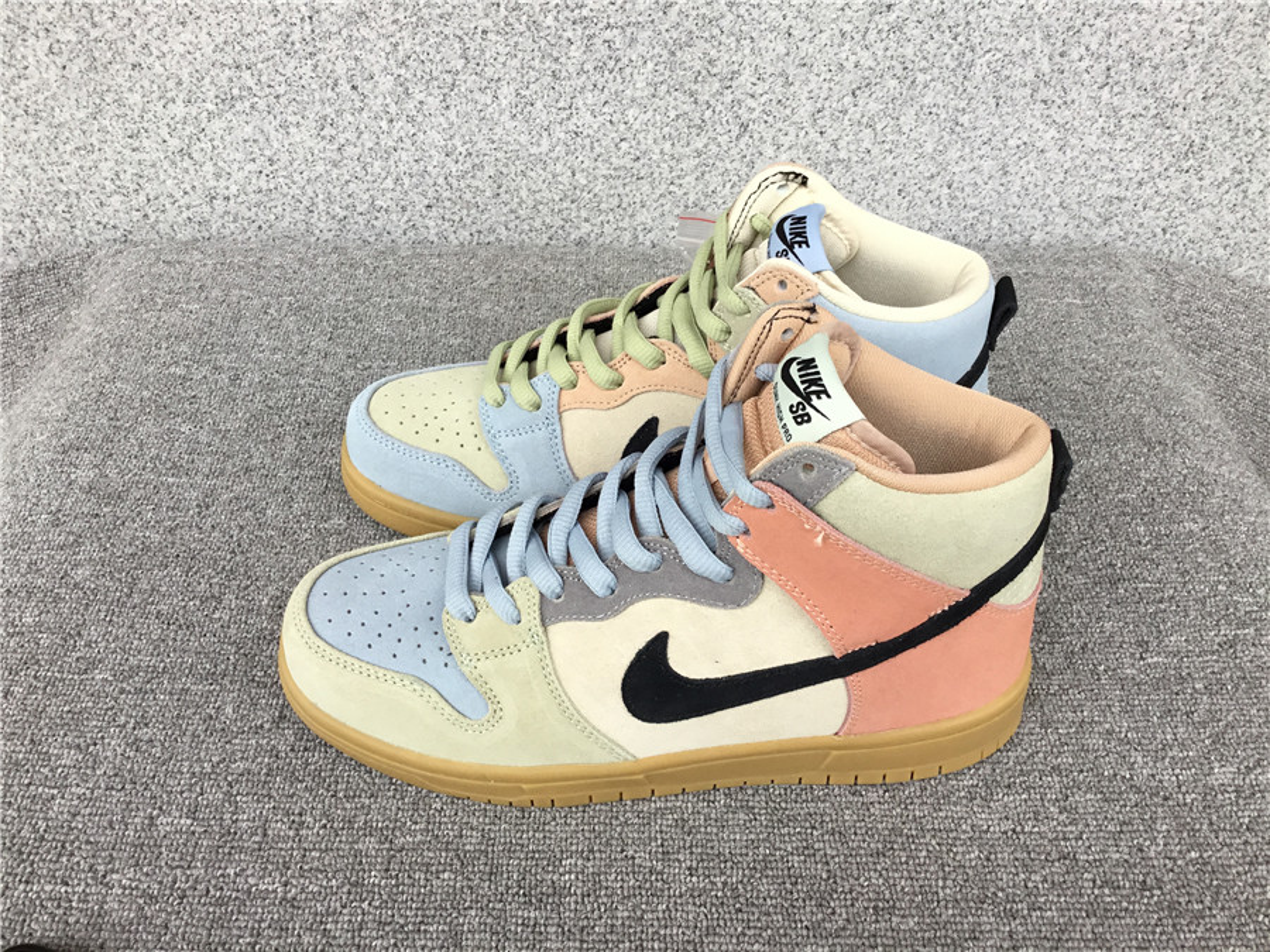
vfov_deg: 45.4
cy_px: 476
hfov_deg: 58.4
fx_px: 1137
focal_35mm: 31
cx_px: 635
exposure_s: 1/100
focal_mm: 3.3
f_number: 2.4
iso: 40
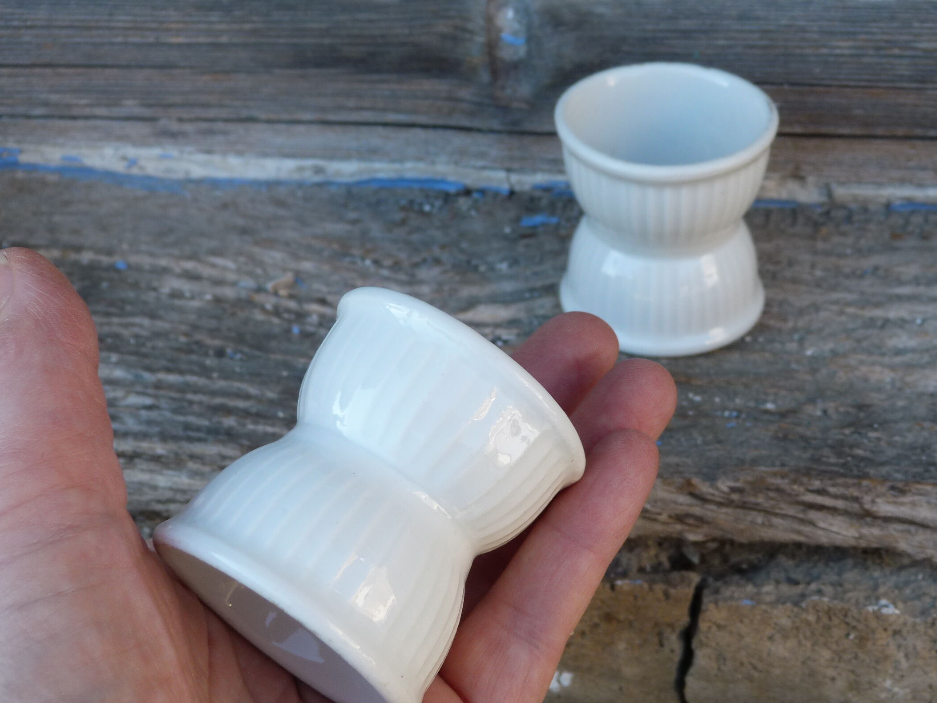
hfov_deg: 31.2
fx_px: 1678
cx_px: 517
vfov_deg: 23.6
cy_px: 410
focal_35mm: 62
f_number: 3.2
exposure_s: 1/125
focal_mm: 9.2
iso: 80
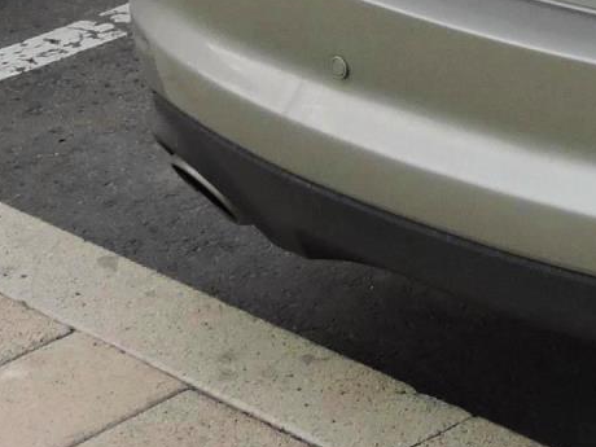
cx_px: 1079
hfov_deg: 10.6
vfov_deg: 8.1
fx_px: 2996
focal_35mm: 174
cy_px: -430
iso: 100
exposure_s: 1/250
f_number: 3.8
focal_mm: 7.2
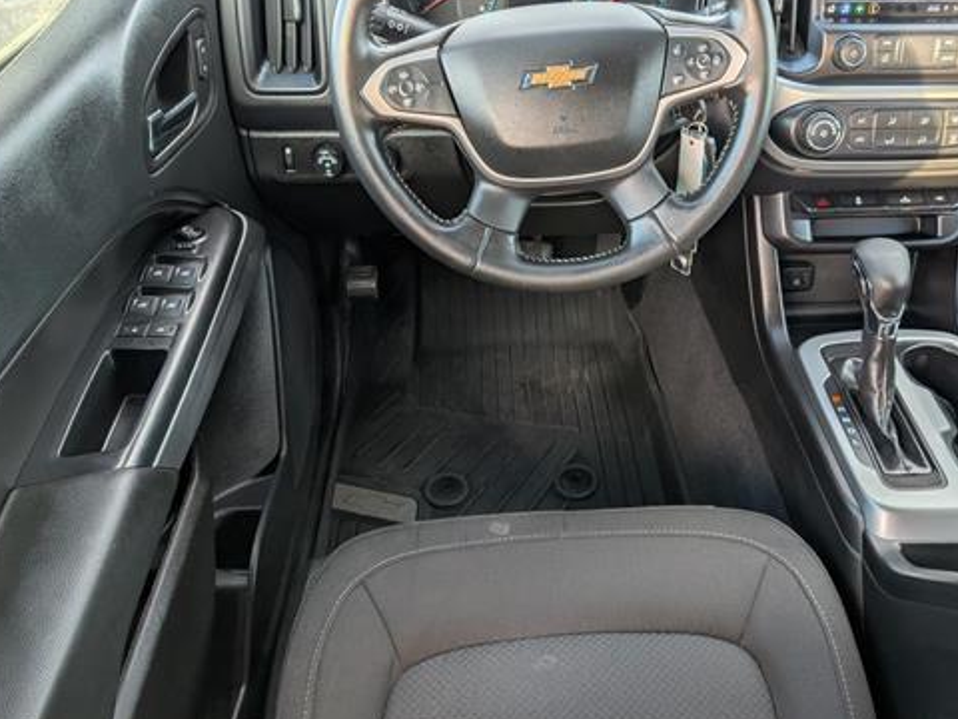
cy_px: 298
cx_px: 579
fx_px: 886
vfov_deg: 44.0
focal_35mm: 32
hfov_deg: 56.3
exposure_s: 1/208
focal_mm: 6.9
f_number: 1.68
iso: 19
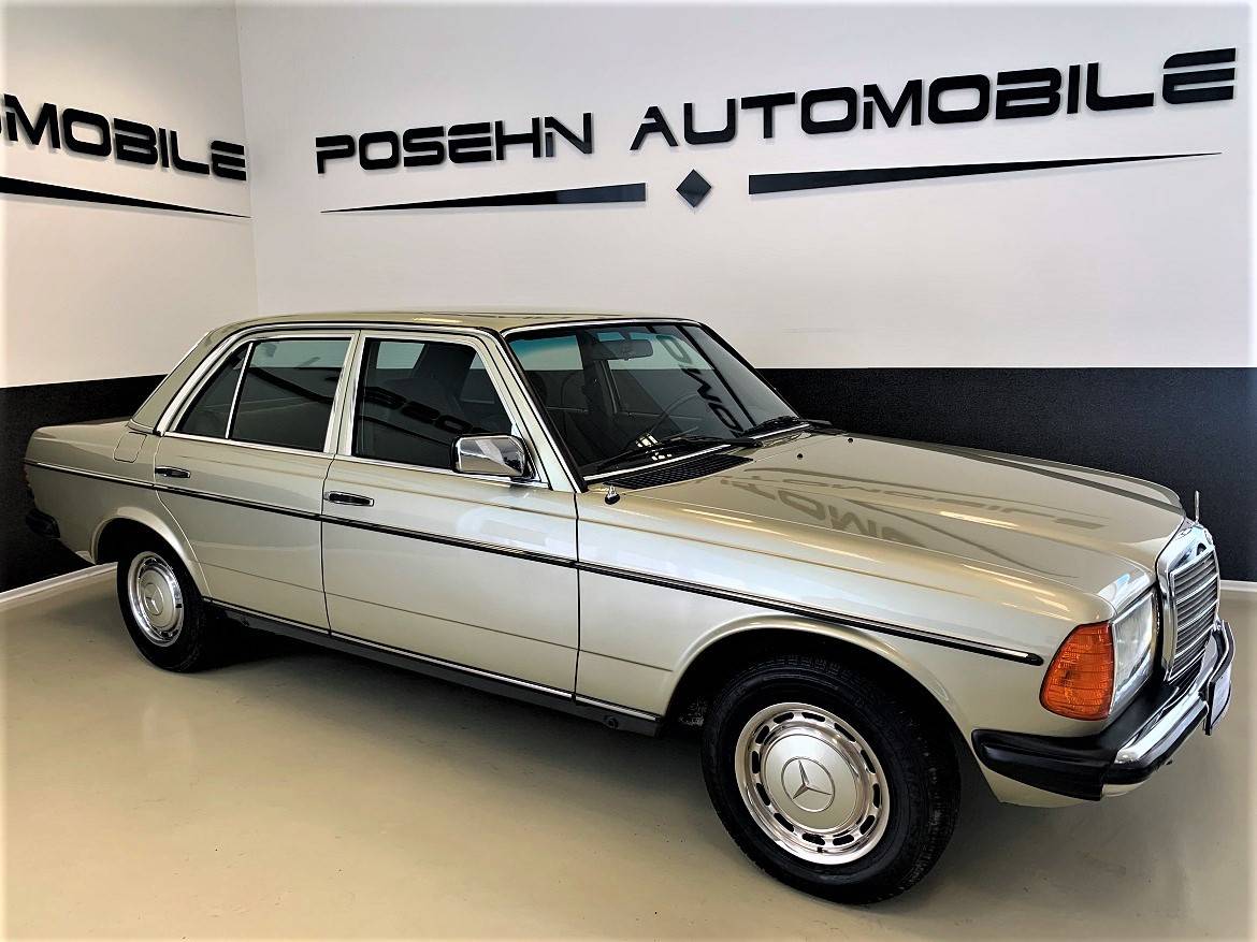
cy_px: 471
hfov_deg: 67.3
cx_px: 628
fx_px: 944
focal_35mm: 26
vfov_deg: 53.0
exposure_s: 1/121
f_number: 1.8
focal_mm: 4.25
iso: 50
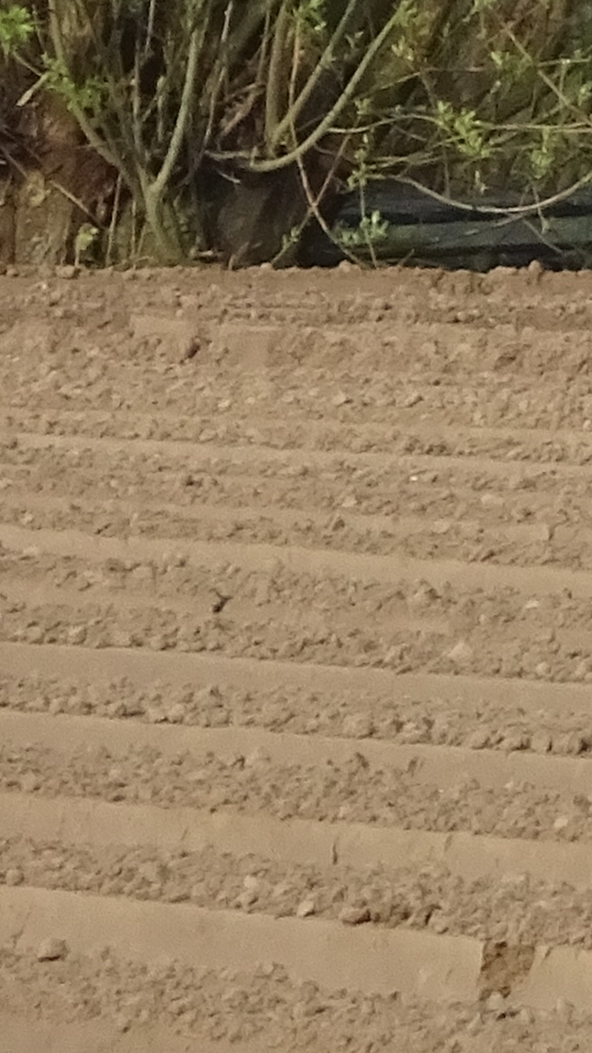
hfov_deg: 0.8
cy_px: -105
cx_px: 2137
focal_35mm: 1510
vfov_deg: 1.4
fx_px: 42126
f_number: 6.3
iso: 250
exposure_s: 1/250
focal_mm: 54.04
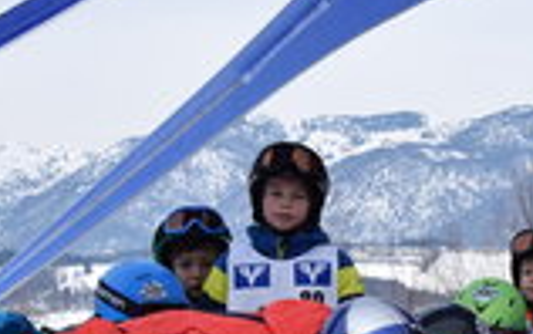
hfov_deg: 16.7
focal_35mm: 121
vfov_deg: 10.8
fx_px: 1759
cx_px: 580
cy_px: 277
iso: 200
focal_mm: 26
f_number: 9
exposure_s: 1/320
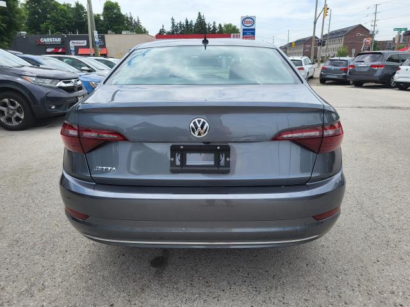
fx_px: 308
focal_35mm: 26
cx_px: 205
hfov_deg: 67.3
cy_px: 154
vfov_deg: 53.1
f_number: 1.8
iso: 40
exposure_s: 1/2175
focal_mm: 5.4
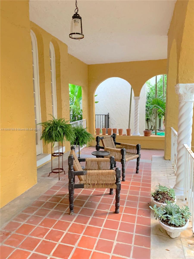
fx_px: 194
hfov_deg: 53.1
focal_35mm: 26
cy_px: 130
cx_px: 97
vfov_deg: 67.3
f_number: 1.8
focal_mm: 4.25
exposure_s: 1/60
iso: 320
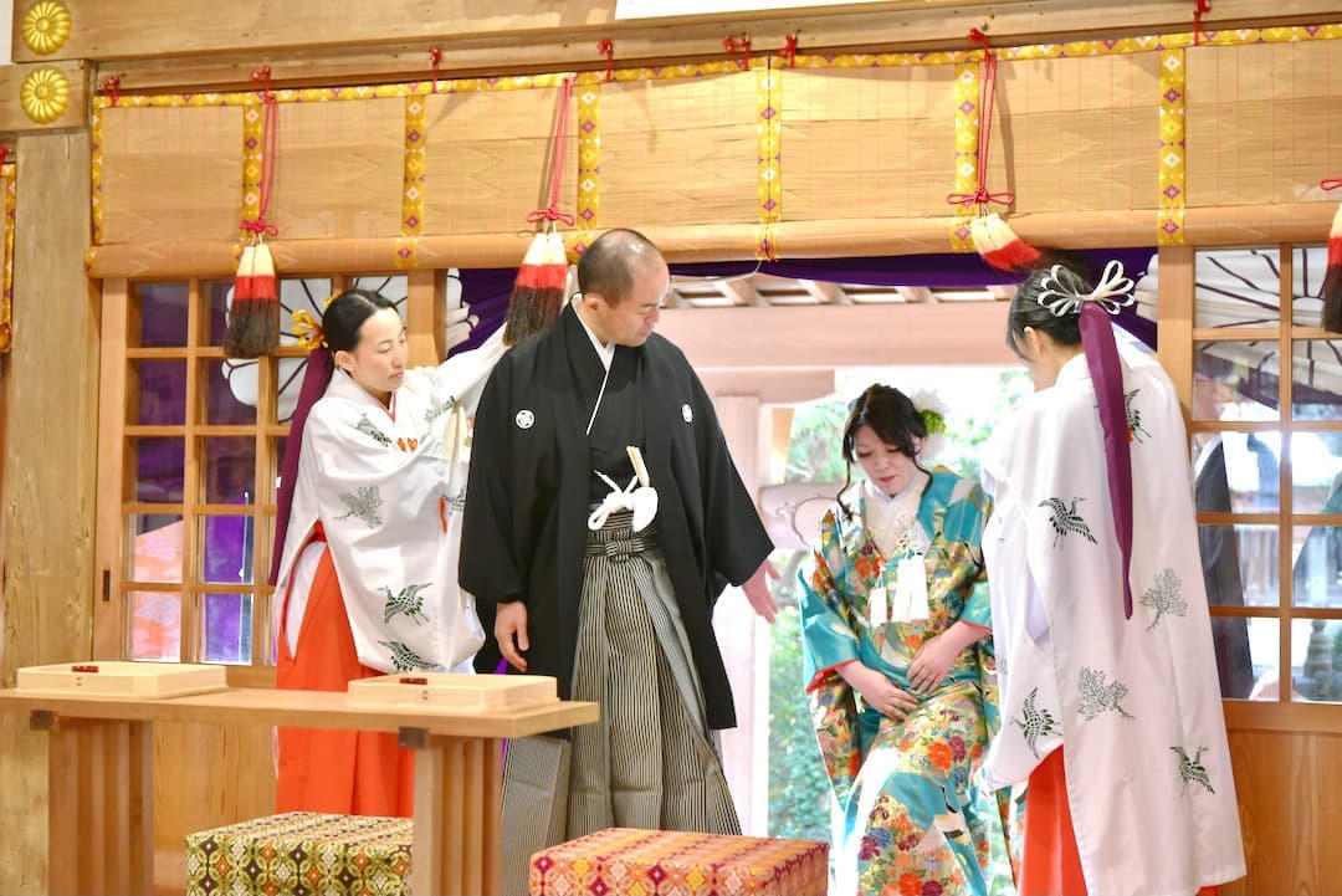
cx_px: 671
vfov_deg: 22.6
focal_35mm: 60
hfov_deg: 33.4
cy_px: 448
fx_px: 2237
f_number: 5.6
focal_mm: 60
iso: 4000
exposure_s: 1/80
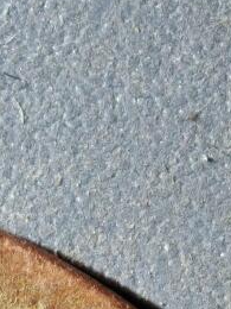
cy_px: 696
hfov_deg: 2.1
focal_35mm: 691
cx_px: -244
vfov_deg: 2.8
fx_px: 6148
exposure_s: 1/100
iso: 200
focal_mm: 9
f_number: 2
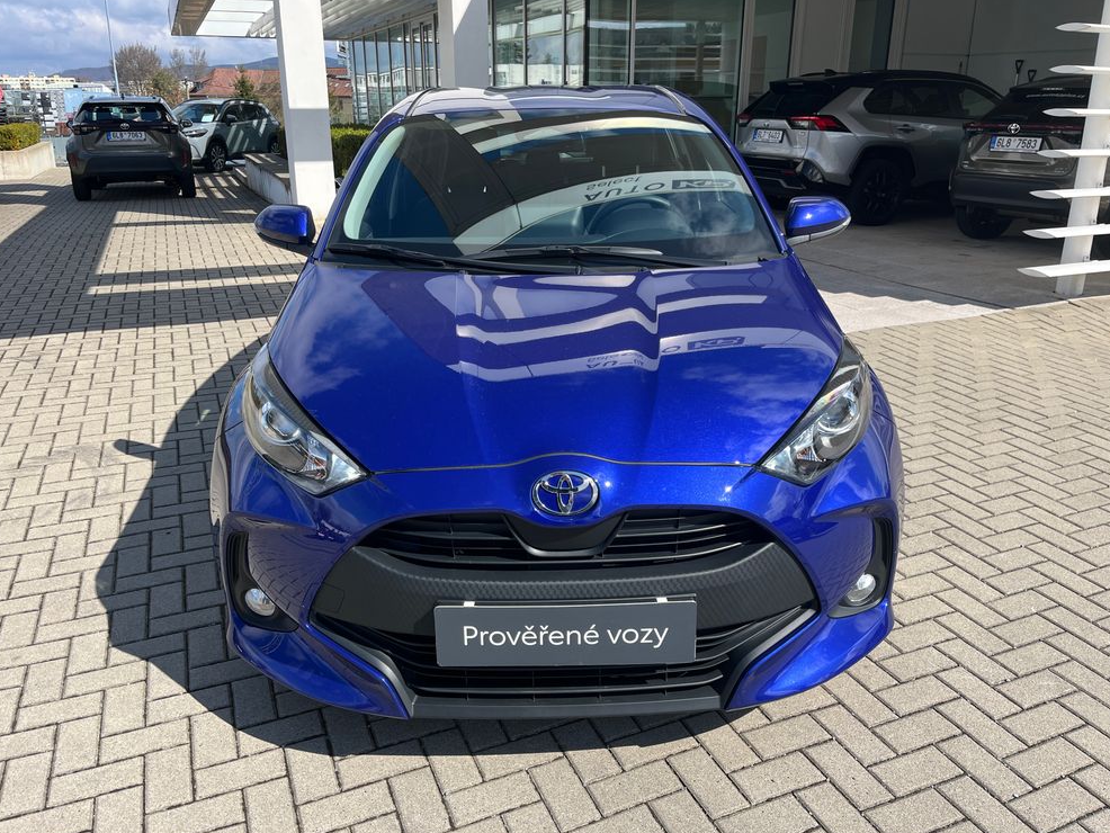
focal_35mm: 27
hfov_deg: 65.3
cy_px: 410
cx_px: 550
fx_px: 866
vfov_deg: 51.4
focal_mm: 5.1
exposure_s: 1/2268
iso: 50
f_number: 1.6
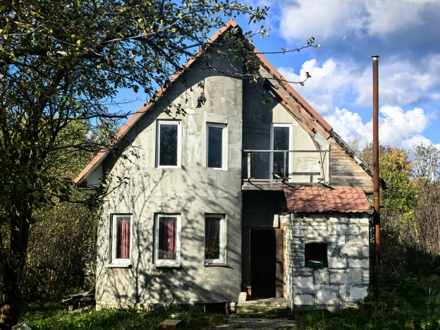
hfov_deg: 35.5
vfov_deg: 27.0
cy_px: 165
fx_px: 686
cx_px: 220
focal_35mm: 54
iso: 50
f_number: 2
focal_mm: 6.98
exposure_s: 1/2353
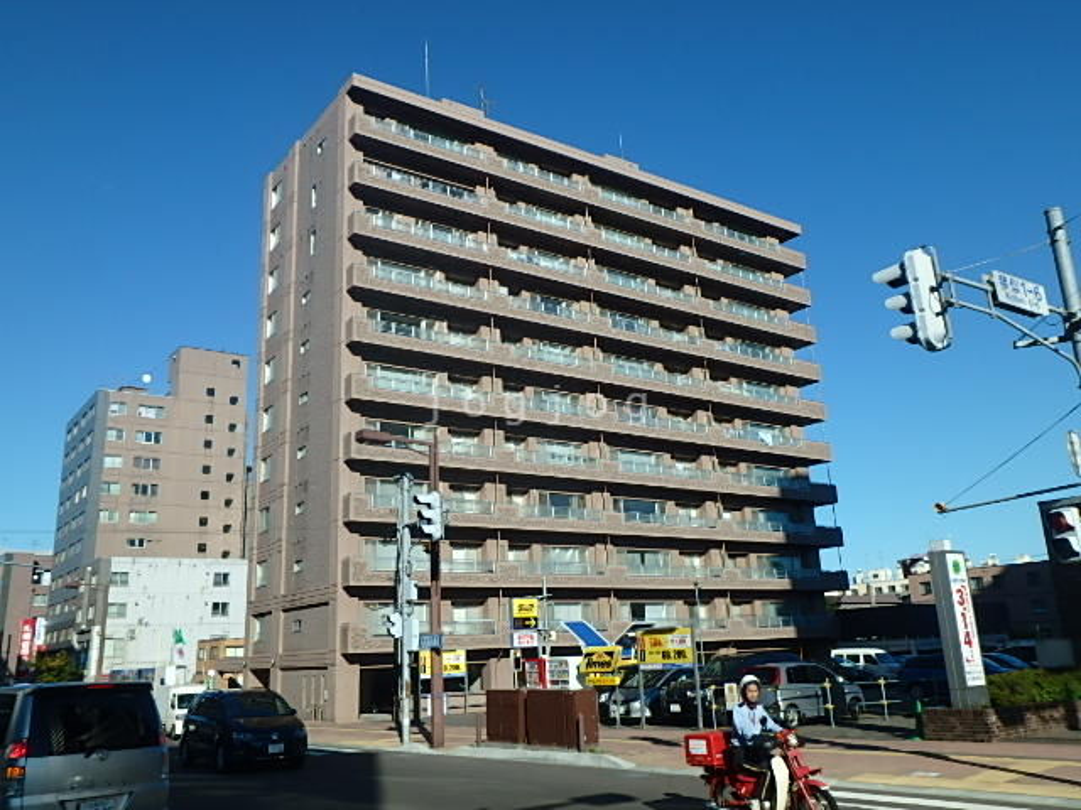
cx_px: 540
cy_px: 405
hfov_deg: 61.7
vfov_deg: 48.2
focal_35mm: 29
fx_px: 906
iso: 125
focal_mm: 5.2
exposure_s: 1/800
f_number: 4.6
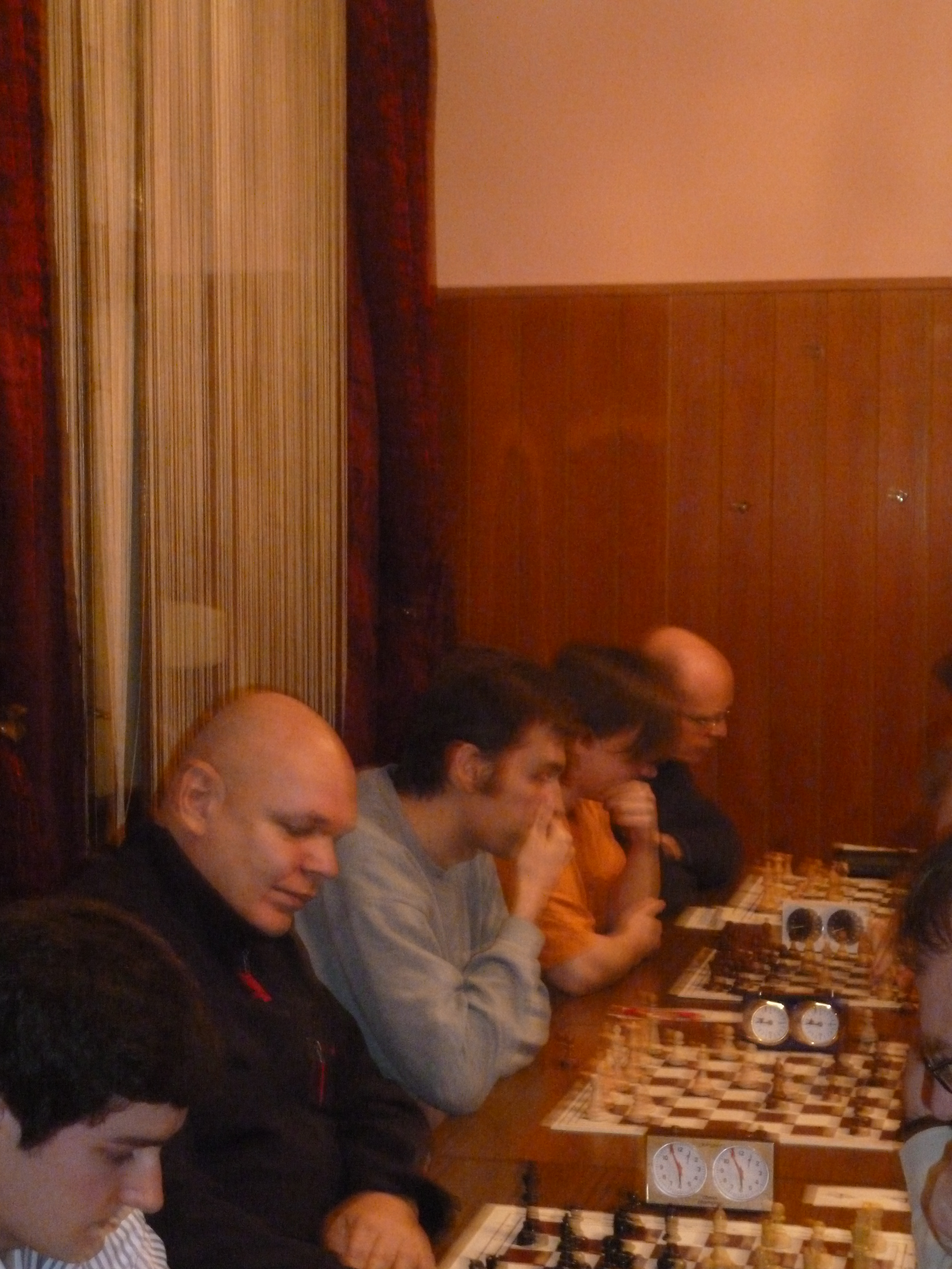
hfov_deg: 21.0
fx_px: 2567
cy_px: 634
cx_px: 476
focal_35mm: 70
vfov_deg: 27.8
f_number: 5
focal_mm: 12.5
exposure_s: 1/15
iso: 800
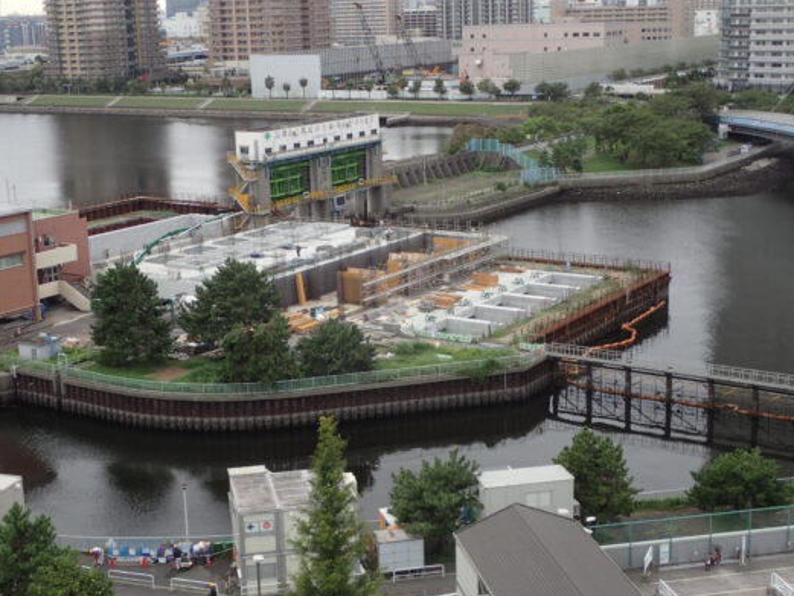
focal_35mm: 53
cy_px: 287
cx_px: 343
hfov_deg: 36.1
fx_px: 1216
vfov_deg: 27.5
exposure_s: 1/125
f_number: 4.5
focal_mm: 8.41
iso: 100
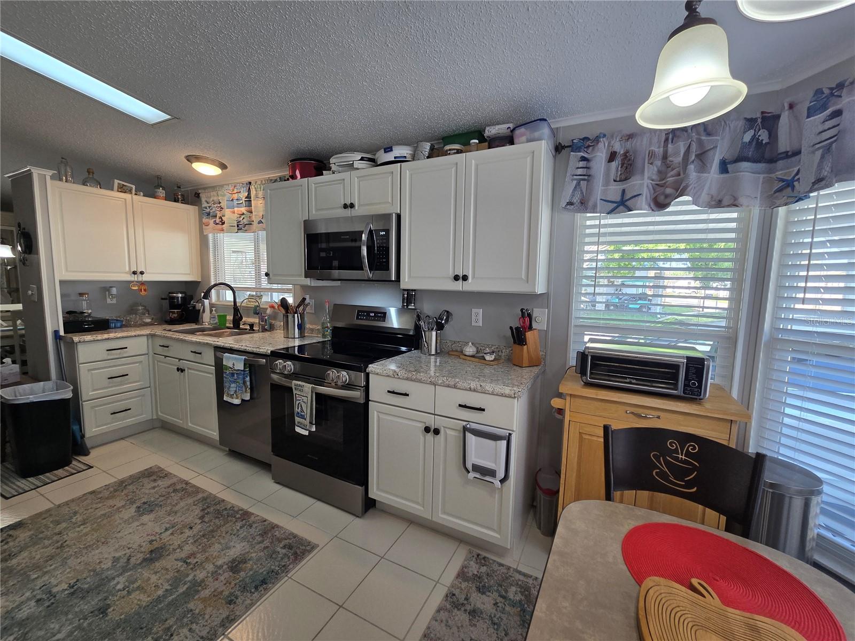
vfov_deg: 89.9
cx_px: 428
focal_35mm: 13
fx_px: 321
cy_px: 320
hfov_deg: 106.2
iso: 64
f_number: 2.2
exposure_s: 1/60
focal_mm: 2.2
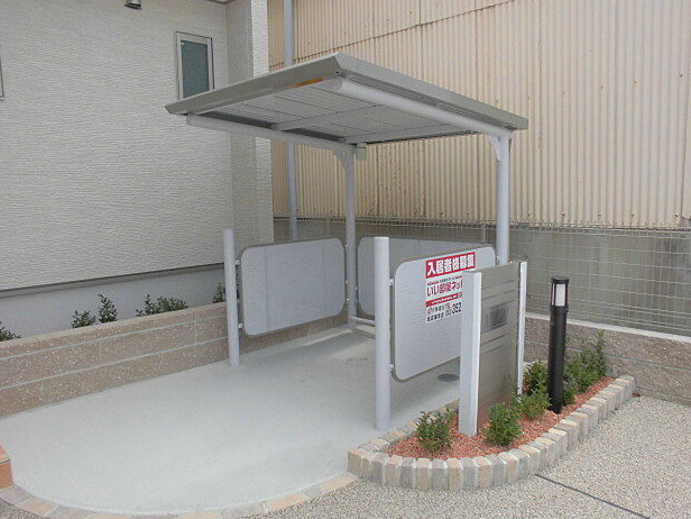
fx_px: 539
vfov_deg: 51.4
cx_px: 357
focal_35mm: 27
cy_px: 264
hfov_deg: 65.3
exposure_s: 1/500
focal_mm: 4.6
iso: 100
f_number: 3.5
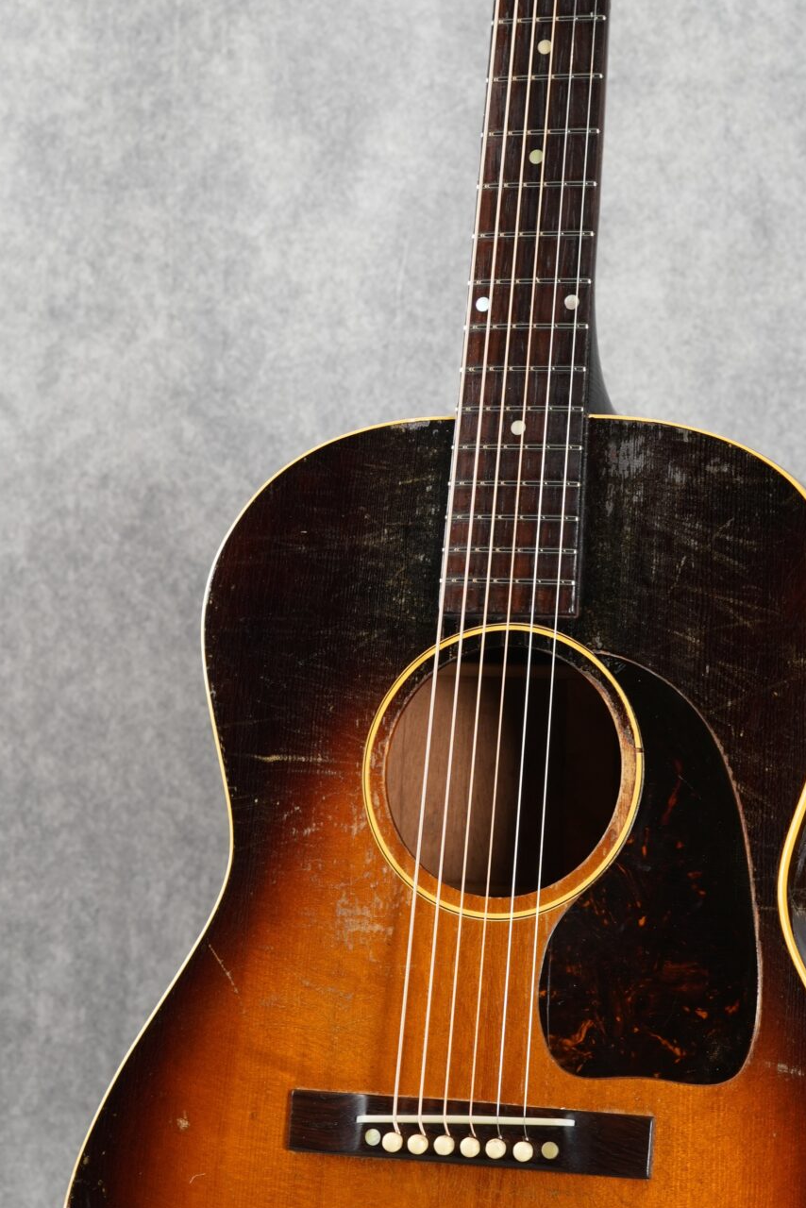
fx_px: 3356
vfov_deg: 20.4
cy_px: 478
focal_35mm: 100
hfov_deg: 13.7
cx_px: 481
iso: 400
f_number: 6.3
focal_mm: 50
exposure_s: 1/1.6
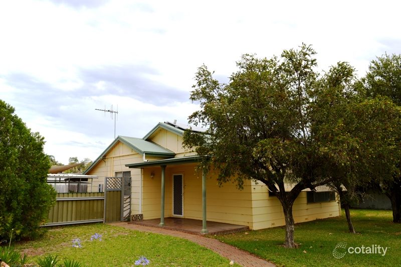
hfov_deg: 67.4
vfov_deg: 47.9
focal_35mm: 27
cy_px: 134
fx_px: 300
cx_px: 200
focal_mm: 18
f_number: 9
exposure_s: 1/200
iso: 100
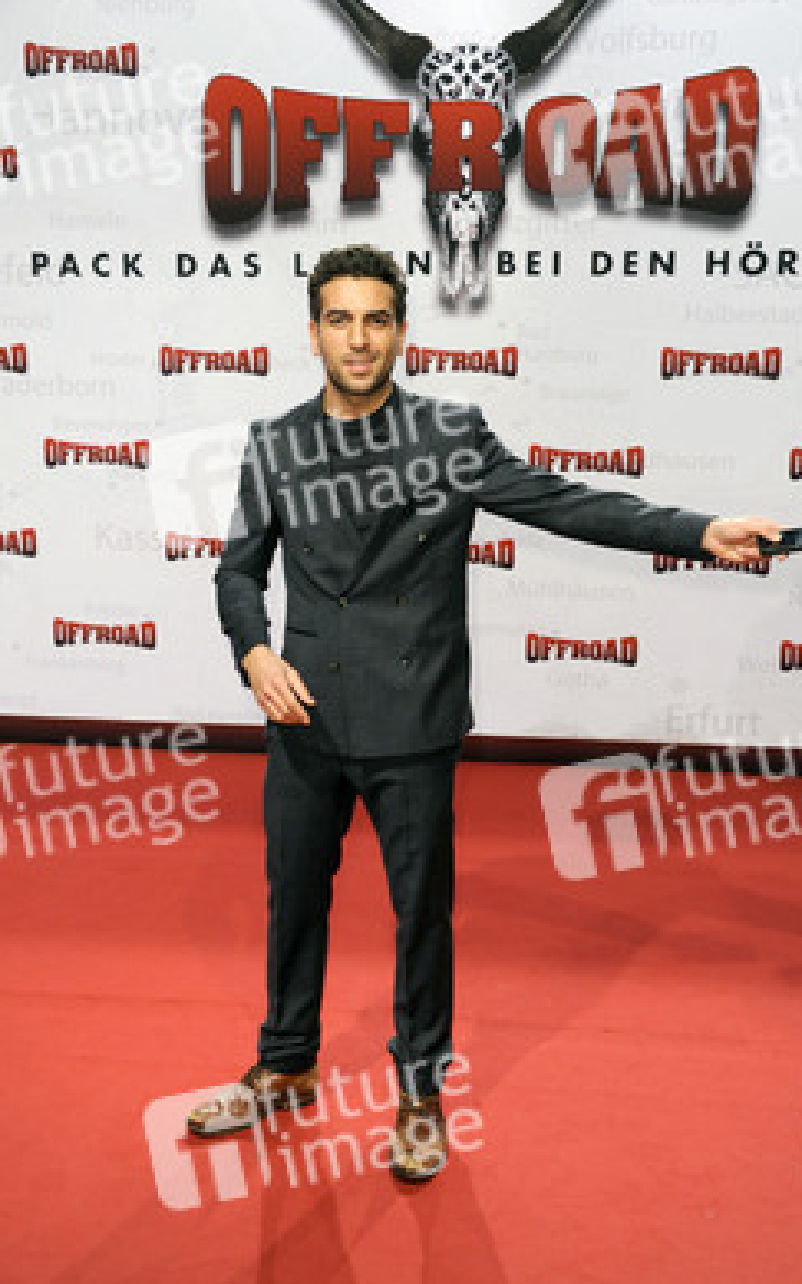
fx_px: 1539
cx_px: 409
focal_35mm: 44
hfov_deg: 29.2
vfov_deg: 45.3
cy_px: 637
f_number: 5.6
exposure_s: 1/160
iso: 800
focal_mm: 42
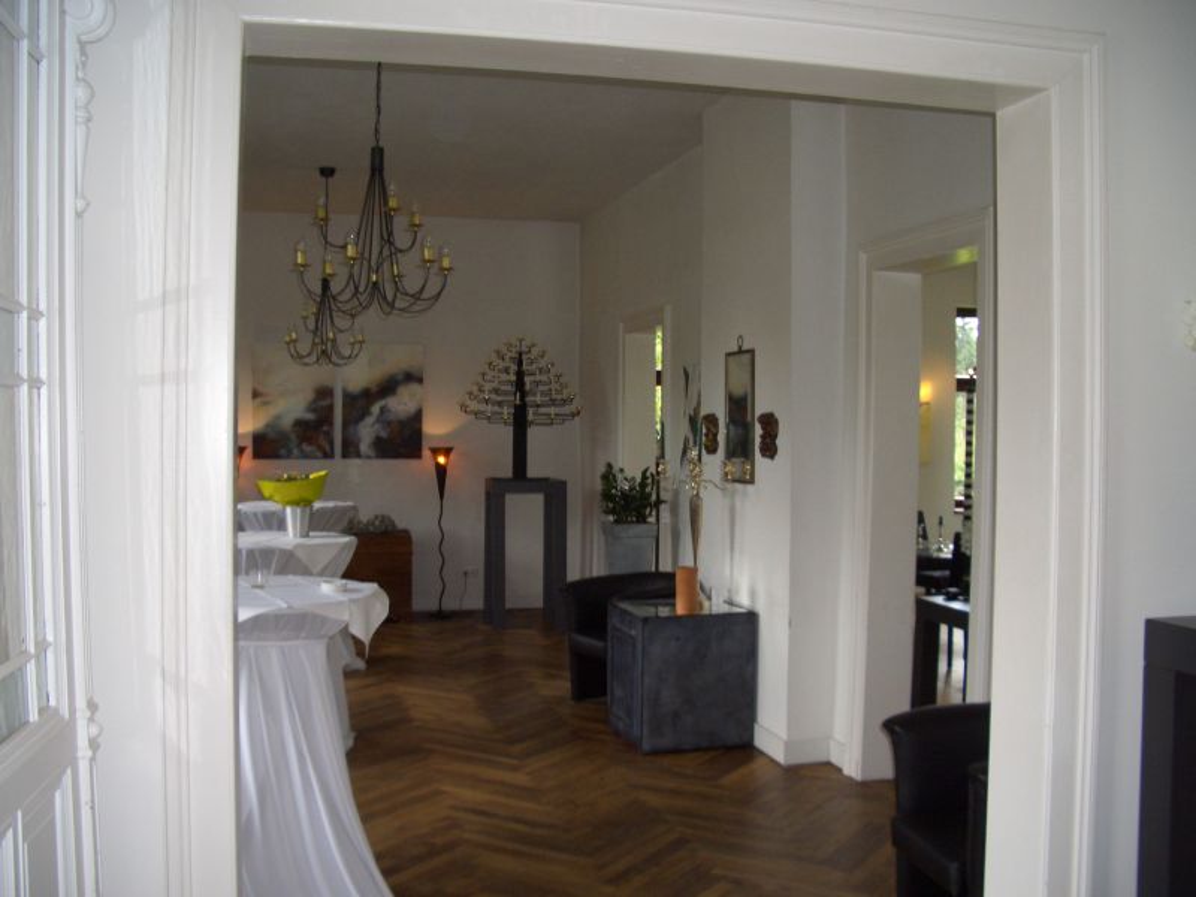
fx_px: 1209
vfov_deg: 40.7
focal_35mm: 35
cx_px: 598
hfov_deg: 52.6
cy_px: 448
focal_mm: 5.8
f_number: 2.6
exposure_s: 1/60
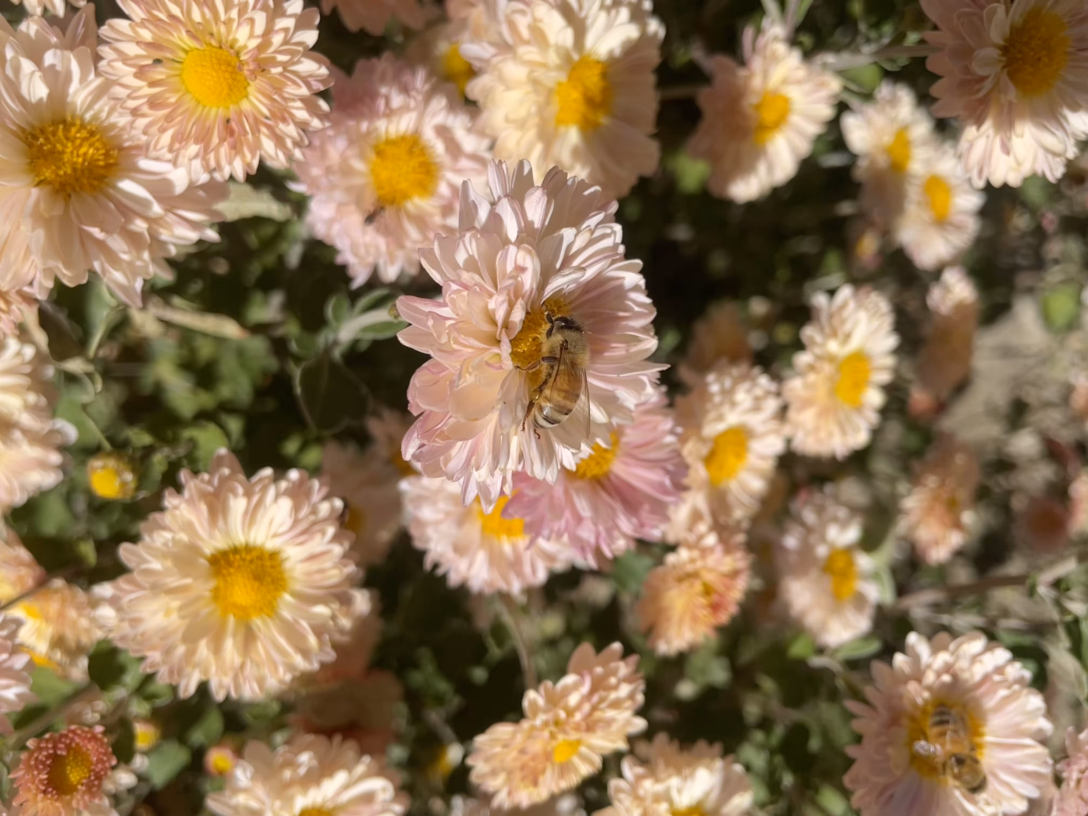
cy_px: 408
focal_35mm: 26
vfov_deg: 53.1
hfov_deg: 67.3
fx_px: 817
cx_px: 544
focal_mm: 4.2
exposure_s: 1/6494
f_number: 1.6
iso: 32
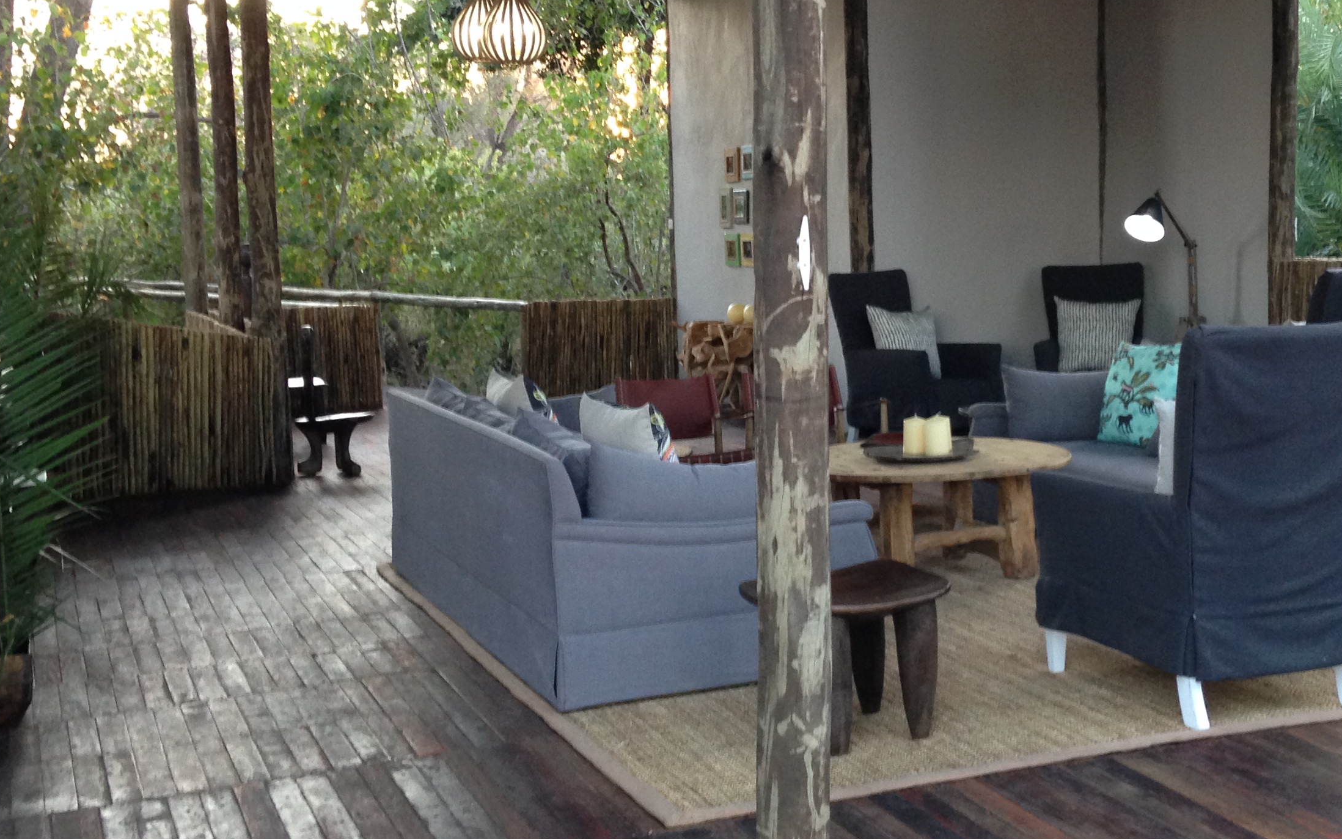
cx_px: 862
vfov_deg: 24.9
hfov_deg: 38.6
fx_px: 1902
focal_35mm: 52
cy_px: 372
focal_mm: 4.12
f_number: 2.4
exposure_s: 1/20
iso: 125
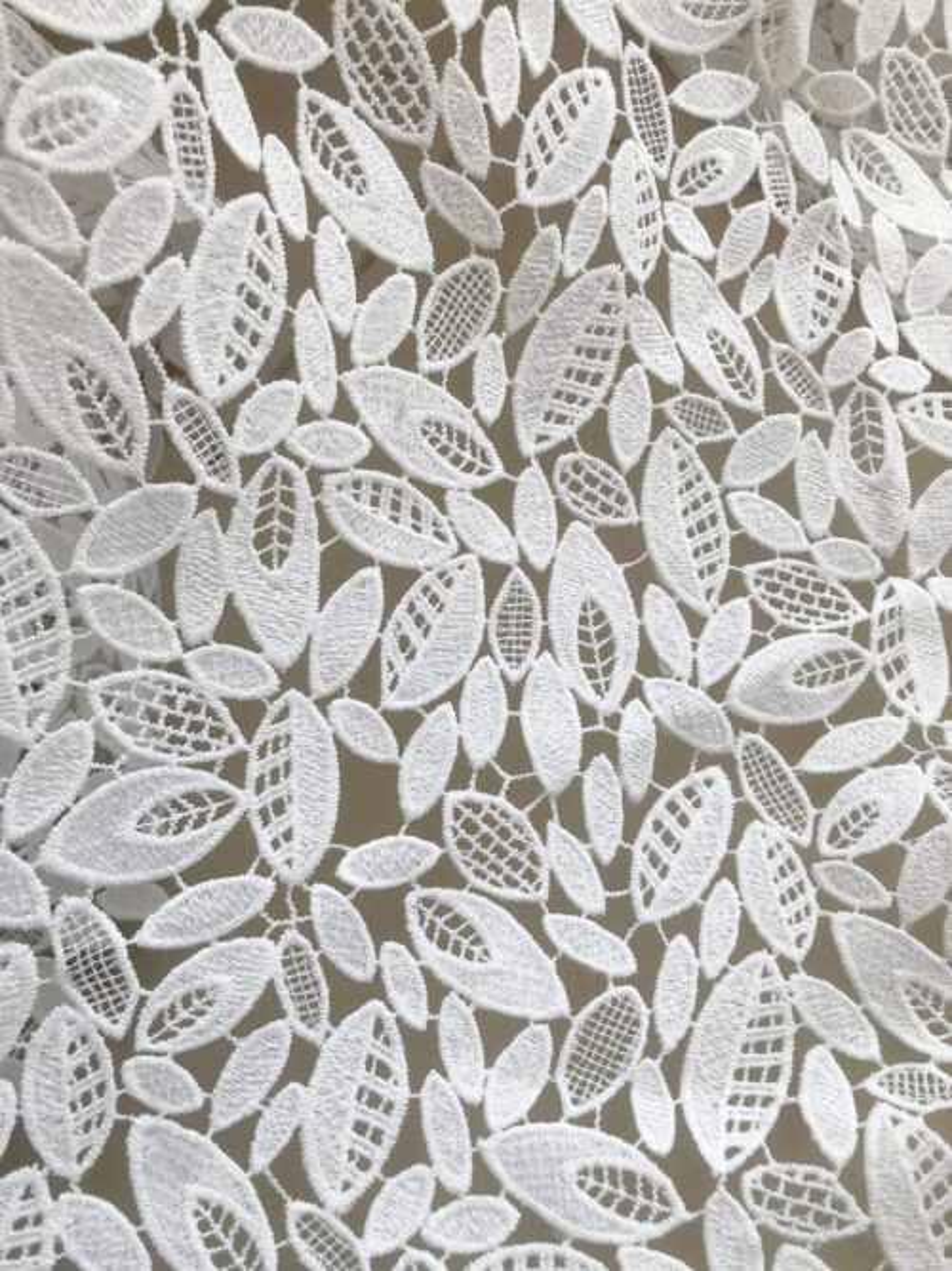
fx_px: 1027
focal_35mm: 28
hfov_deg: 49.7
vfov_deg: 63.5
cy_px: 636
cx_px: 476
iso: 20
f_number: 1.8
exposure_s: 1/499
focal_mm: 3.99
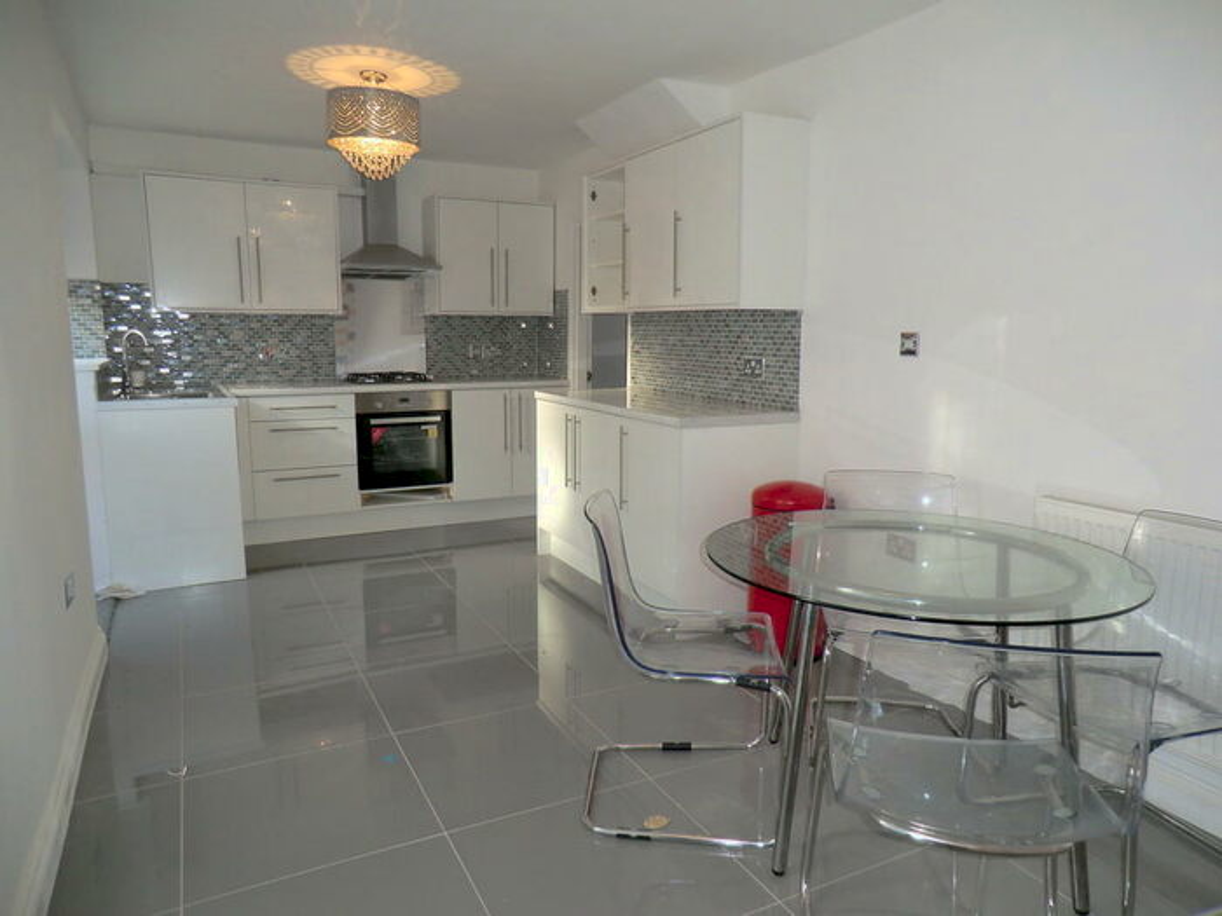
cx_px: 611
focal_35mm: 24
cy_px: 458
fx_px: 847
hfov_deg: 71.6
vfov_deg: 56.8
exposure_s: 1/60
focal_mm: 4.3
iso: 125
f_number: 3.2
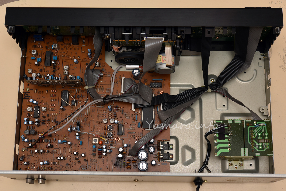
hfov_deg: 33.4
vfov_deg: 22.6
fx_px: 477
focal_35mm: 60
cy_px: 96
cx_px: 143
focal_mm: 60
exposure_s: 1/60
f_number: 8
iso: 280
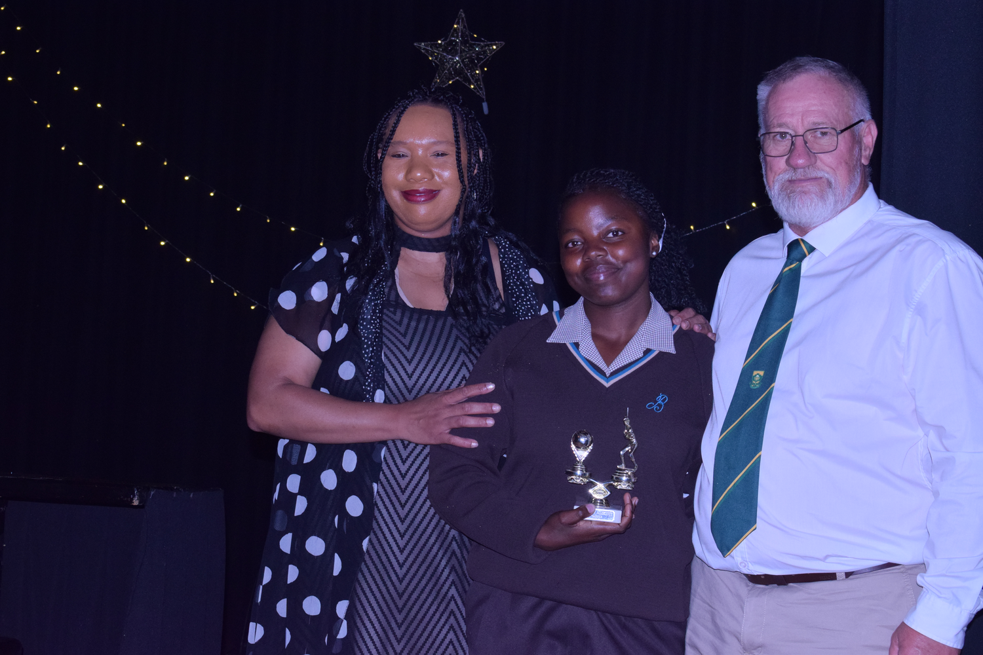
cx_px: 492
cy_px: 328
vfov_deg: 16.6
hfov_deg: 24.6
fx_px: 2253
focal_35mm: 82
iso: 1000
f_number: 8
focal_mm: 55
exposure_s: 1/60
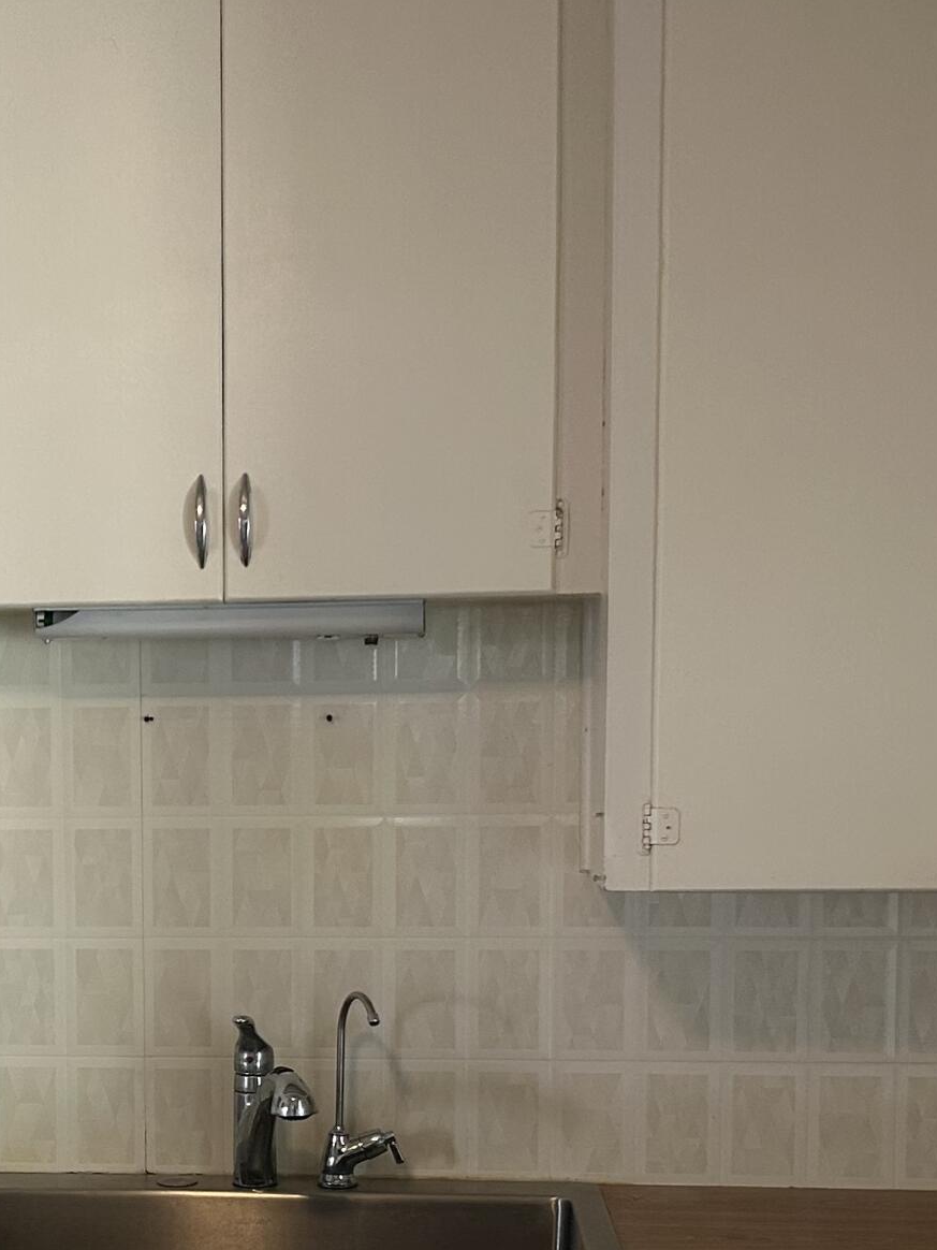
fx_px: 2418
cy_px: 939
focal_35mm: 67
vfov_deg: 28.5
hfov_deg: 21.5
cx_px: 122
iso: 100
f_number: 1.5
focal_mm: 5.7
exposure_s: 1/60
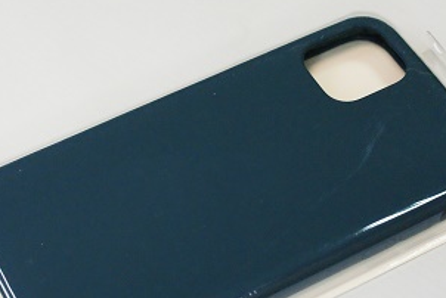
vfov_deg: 13.6
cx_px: 231
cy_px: 195
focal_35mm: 101
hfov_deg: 20.2
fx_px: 1252
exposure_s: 1/160
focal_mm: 35
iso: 1600
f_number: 5.6
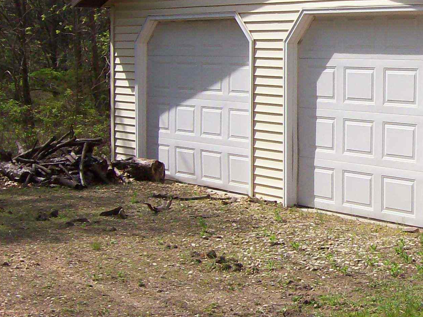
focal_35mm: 82
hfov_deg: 22.4
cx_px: 474
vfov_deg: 17.9
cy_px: 92
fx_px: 1002
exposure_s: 1/810
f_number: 4.8
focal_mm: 6
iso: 80
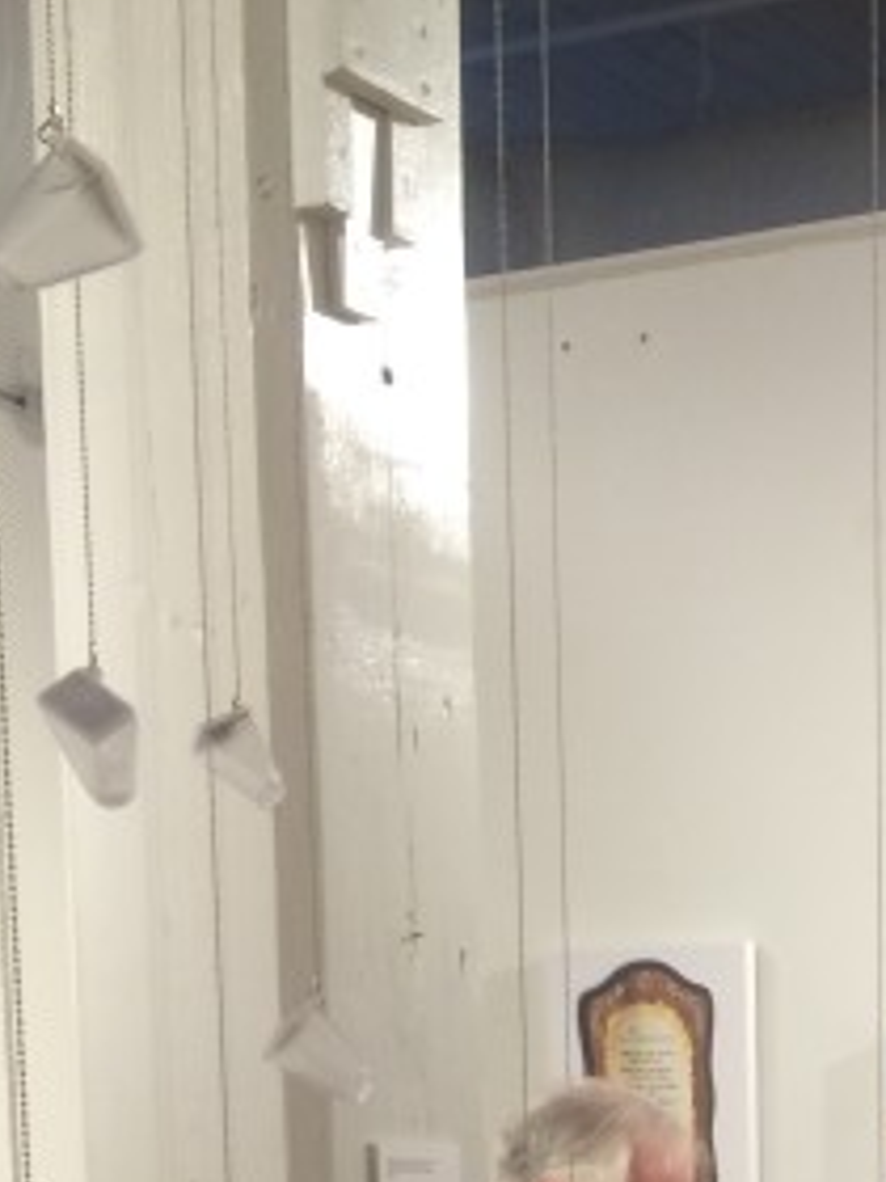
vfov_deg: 21.0
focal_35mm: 83
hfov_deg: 17.0
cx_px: 1051
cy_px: 1613
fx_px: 2833
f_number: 2.2
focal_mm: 4.15
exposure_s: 1/30
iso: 64
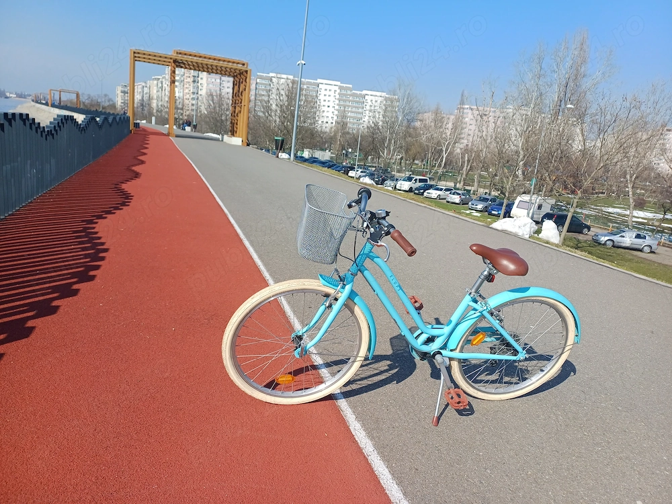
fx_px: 485
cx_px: 336
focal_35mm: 25
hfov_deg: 69.4
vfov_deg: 54.9
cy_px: 252
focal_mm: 4.65
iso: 50
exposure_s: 1/1259
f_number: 1.8
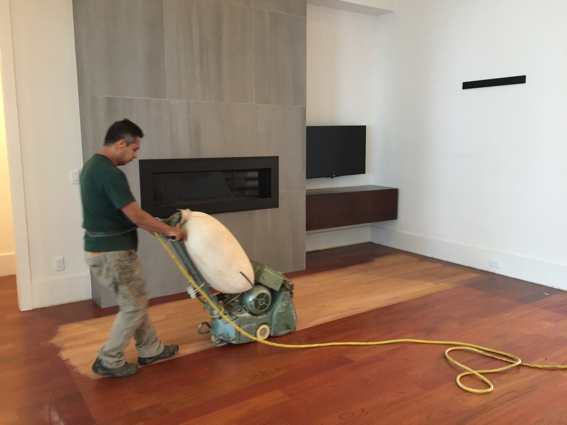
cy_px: 212
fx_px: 475
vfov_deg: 48.2
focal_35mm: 29
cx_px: 284
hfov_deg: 61.7
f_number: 2.2
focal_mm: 4.15
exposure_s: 1/4
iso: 64
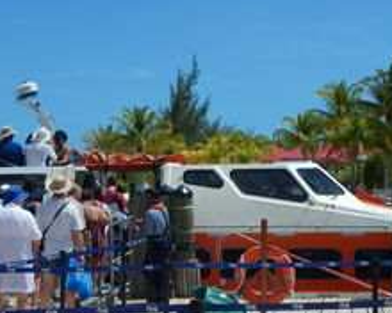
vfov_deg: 18.0
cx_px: 198
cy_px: 222
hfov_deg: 22.5
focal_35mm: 85
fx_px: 986
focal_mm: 8.6
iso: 125
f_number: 7.4
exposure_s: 1/640
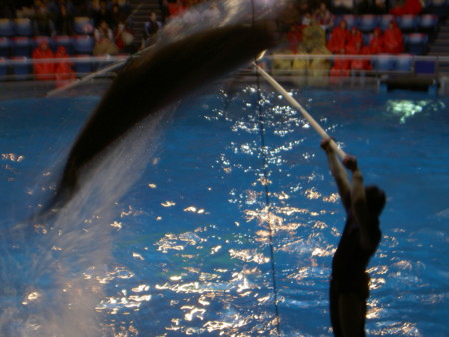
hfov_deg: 19.3
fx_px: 1324
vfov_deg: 14.5
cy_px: 168
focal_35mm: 102
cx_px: 224
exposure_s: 1/8
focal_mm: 16.8
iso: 50
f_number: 4.9
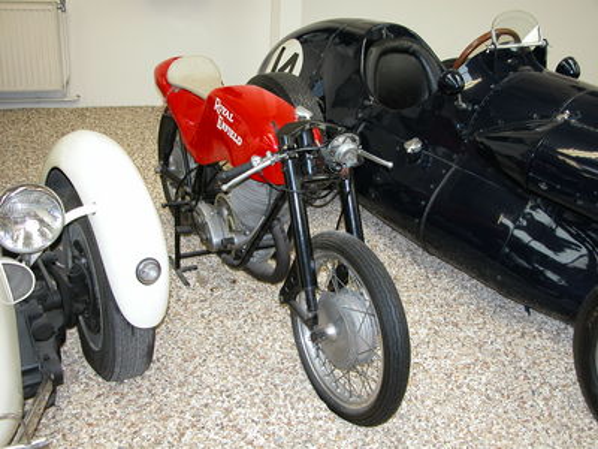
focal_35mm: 42
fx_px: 726
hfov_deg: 44.8
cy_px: 224
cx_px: 299
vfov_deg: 34.3
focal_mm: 10.7
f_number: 2.9
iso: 100
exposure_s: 1/30
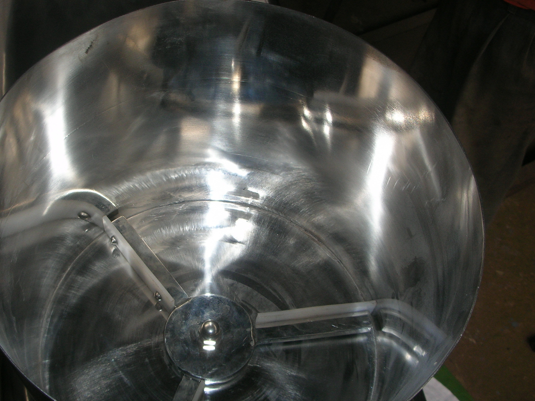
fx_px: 665
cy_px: 217
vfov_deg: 33.6
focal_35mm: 43
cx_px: 222
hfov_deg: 43.7
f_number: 3
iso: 50
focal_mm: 5.8
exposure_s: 1/60.1
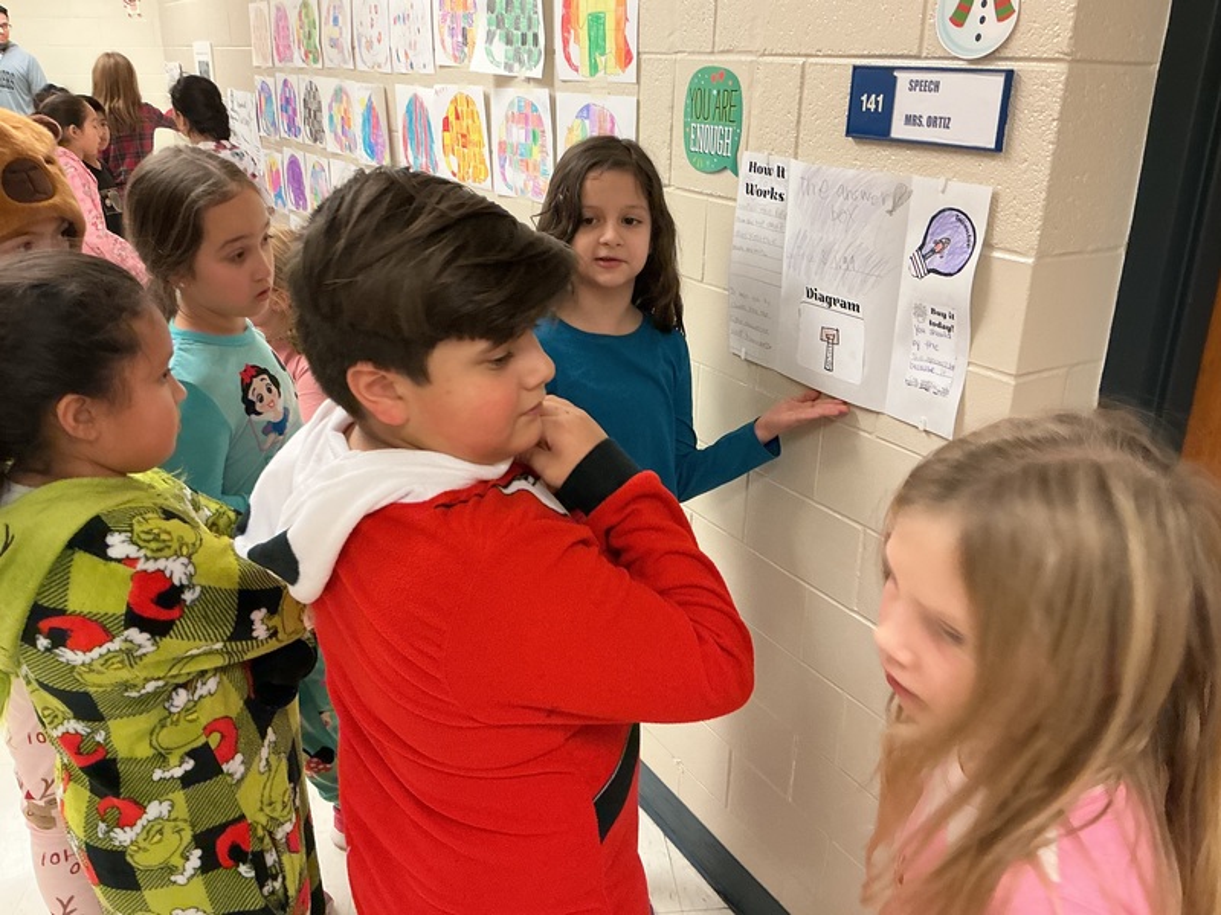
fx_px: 1023
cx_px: 610
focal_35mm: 29
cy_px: 458
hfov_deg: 61.7
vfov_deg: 48.2
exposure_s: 1/60
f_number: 1.8
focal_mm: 3
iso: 160
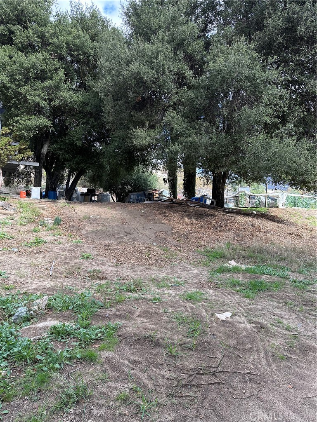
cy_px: 211
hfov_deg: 56.8
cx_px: 158
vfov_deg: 71.6
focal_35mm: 24
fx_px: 293
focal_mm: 6.86
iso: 80
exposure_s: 1/630
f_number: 1.78
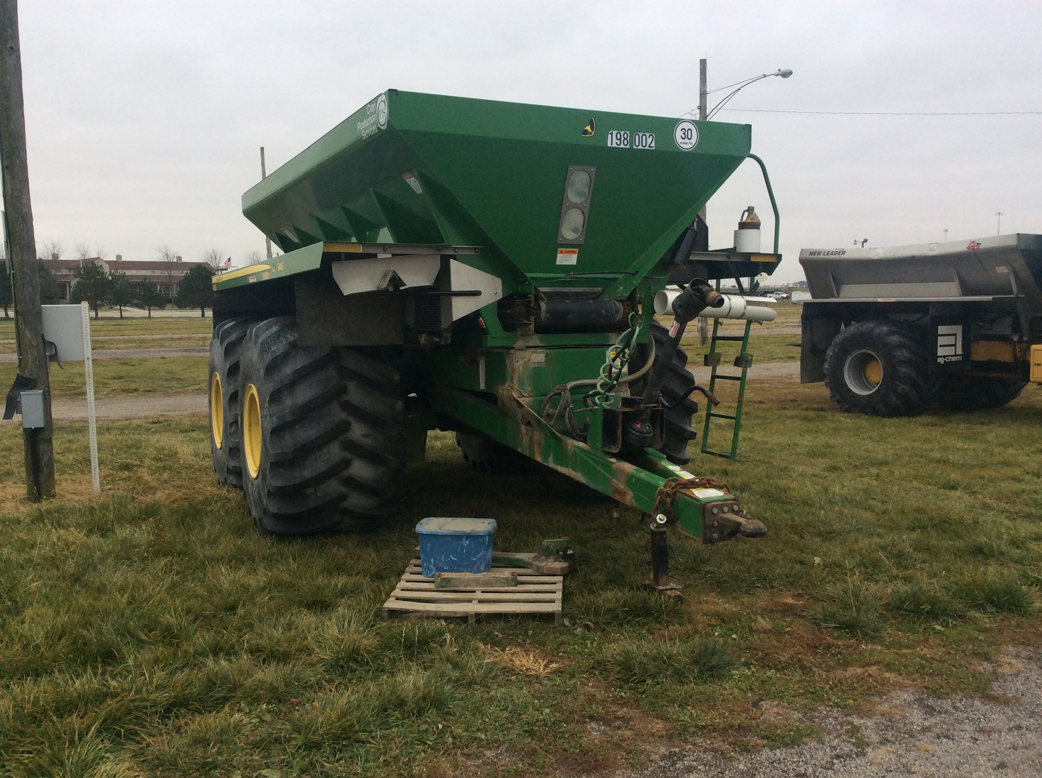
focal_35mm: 32
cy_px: 389
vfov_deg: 44.1
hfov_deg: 56.9
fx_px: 962
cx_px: 521
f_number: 2.4
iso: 40
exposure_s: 1/60
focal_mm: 3.3
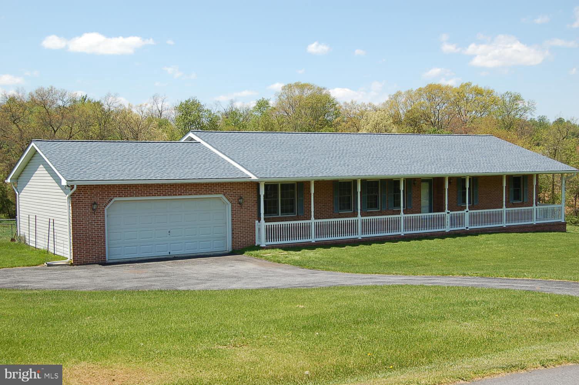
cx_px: 290
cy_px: 192
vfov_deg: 28.9
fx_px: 747
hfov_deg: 42.4
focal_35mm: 46
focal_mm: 31
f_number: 9
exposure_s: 1/320
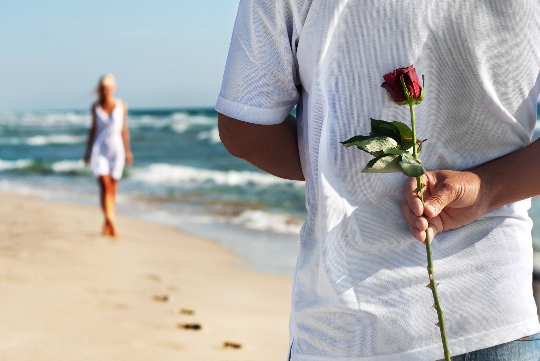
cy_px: 171
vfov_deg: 16.1
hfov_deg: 23.9
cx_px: 255
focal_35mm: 85
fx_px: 1276
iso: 100
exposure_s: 1/1000
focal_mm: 50
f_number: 4.5
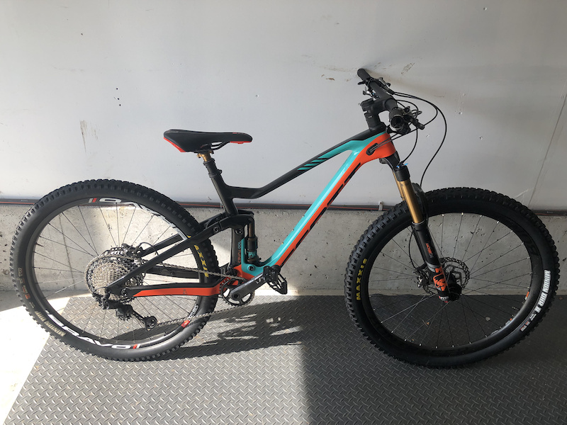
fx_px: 459
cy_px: 212
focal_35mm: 28
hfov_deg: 63.4
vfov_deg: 49.7
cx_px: 284
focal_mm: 3.99
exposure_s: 1/292
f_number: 1.8
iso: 20
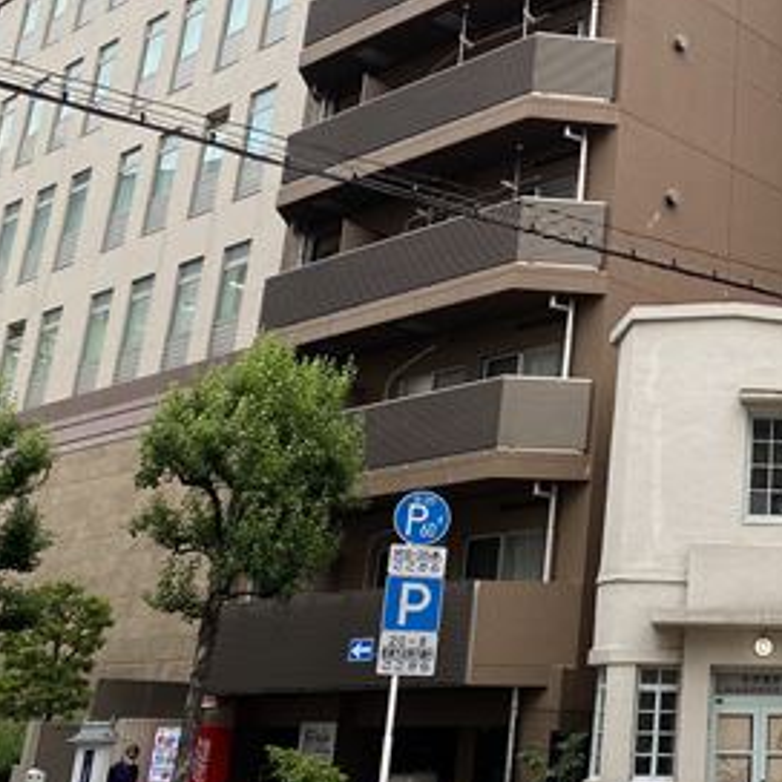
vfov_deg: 31.4
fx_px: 1380
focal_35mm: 54
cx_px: 845
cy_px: 273
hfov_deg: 28.9
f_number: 1.8
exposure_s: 1/122
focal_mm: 4.25
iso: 50
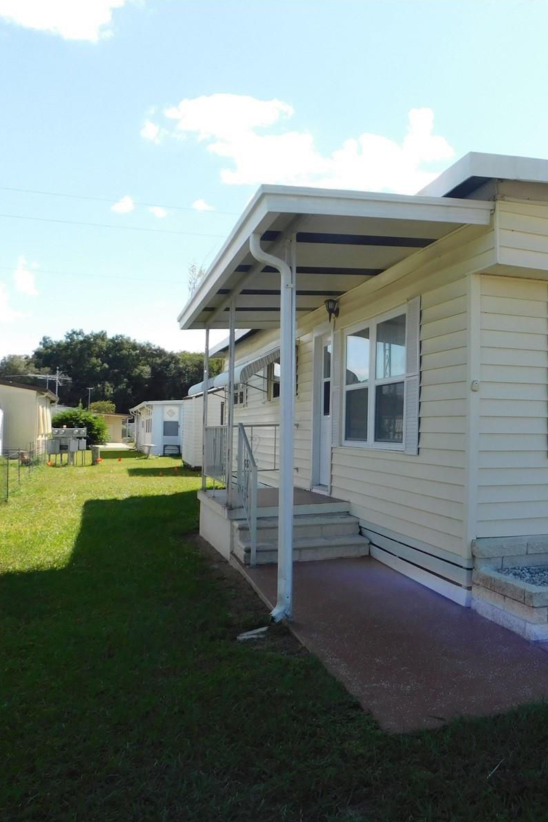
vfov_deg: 58.7
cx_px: 496
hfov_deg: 38.2
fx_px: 731
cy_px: 410
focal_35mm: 32
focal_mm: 4
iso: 125
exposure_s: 1/1000
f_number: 3
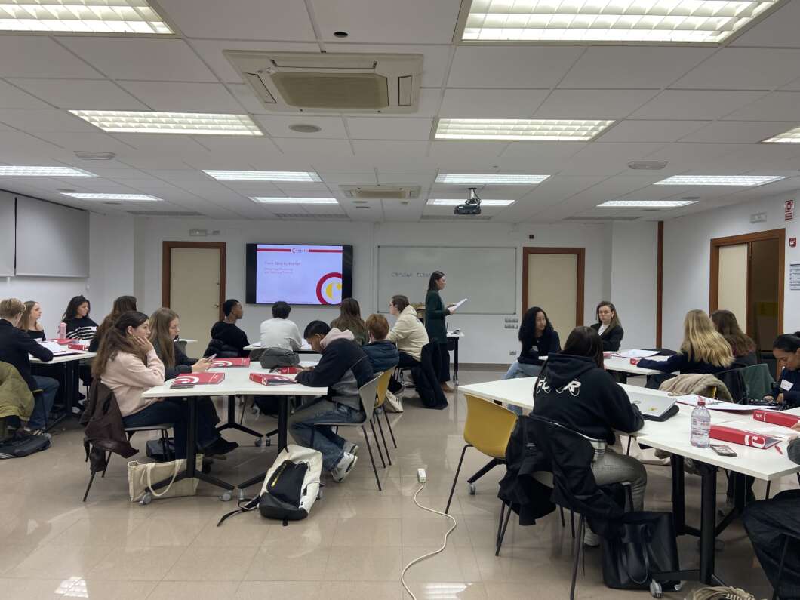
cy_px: 300
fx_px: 601
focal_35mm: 26
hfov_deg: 67.3
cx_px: 400
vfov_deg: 53.1
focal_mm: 4.25
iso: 80
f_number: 1.8
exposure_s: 1/100
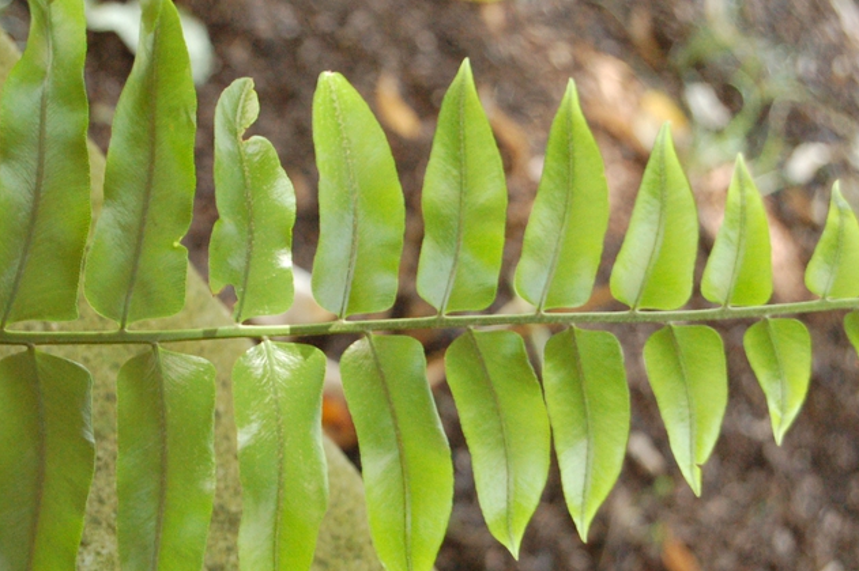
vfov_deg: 10.2
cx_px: 313
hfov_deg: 15.3
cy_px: 351
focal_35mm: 134
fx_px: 3191
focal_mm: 55
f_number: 5.6
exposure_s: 1/125
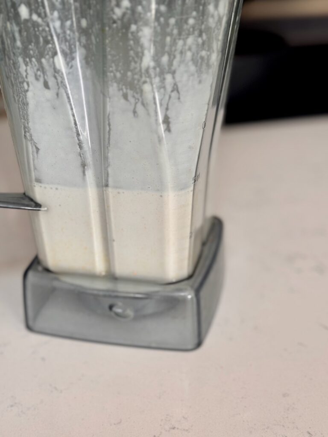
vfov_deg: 39.7
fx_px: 606
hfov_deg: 30.3
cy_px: 218
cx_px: 164
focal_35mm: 48
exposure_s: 1/207
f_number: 1.78
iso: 64
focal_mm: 6.76
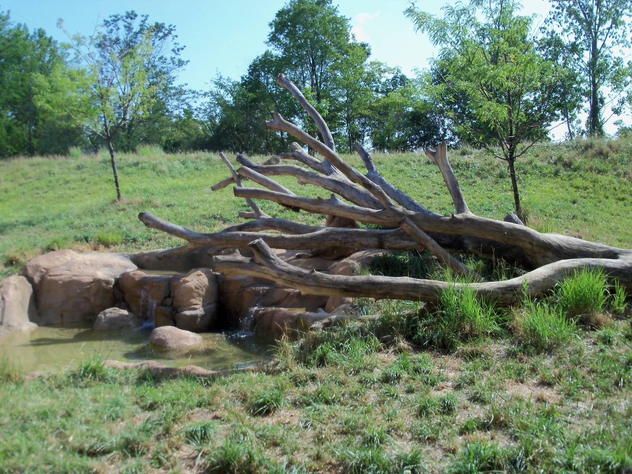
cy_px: 237
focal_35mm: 35
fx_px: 639
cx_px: 316
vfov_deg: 40.7
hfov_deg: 52.6
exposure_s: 1/500
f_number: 3
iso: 80
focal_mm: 6.3
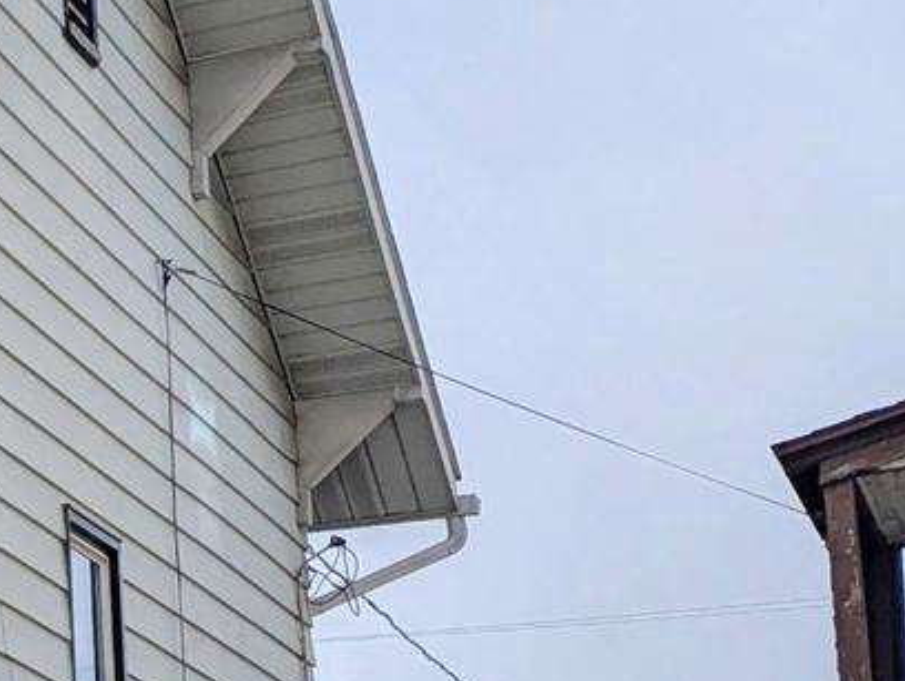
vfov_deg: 12.2
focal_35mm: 120
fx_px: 3141
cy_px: 745
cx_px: -1231
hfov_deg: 12.8
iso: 47
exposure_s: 1/1953
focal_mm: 6.81
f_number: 1.85
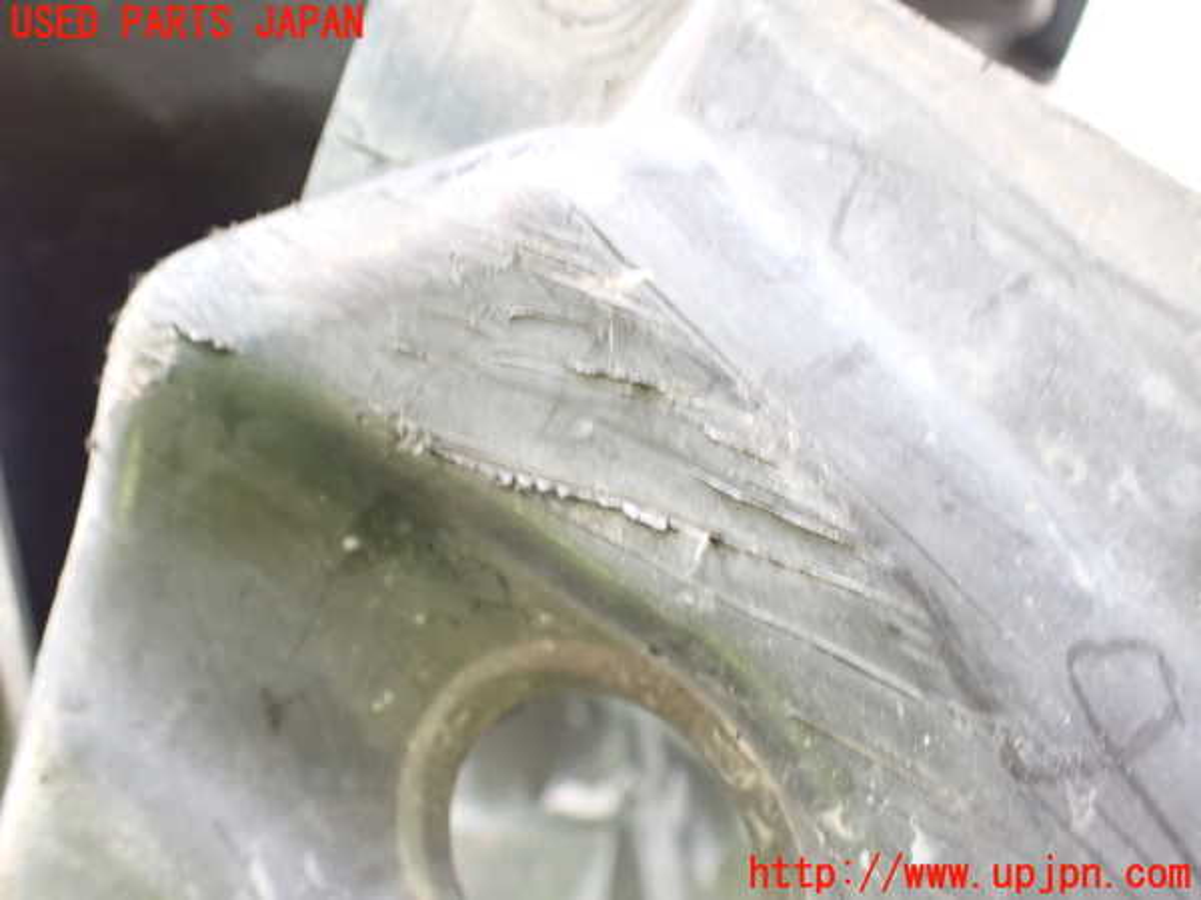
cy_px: 450
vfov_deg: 46.8
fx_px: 1041
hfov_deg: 60.0
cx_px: 600
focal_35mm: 30
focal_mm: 5.4
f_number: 2.3
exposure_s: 1/30
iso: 1000
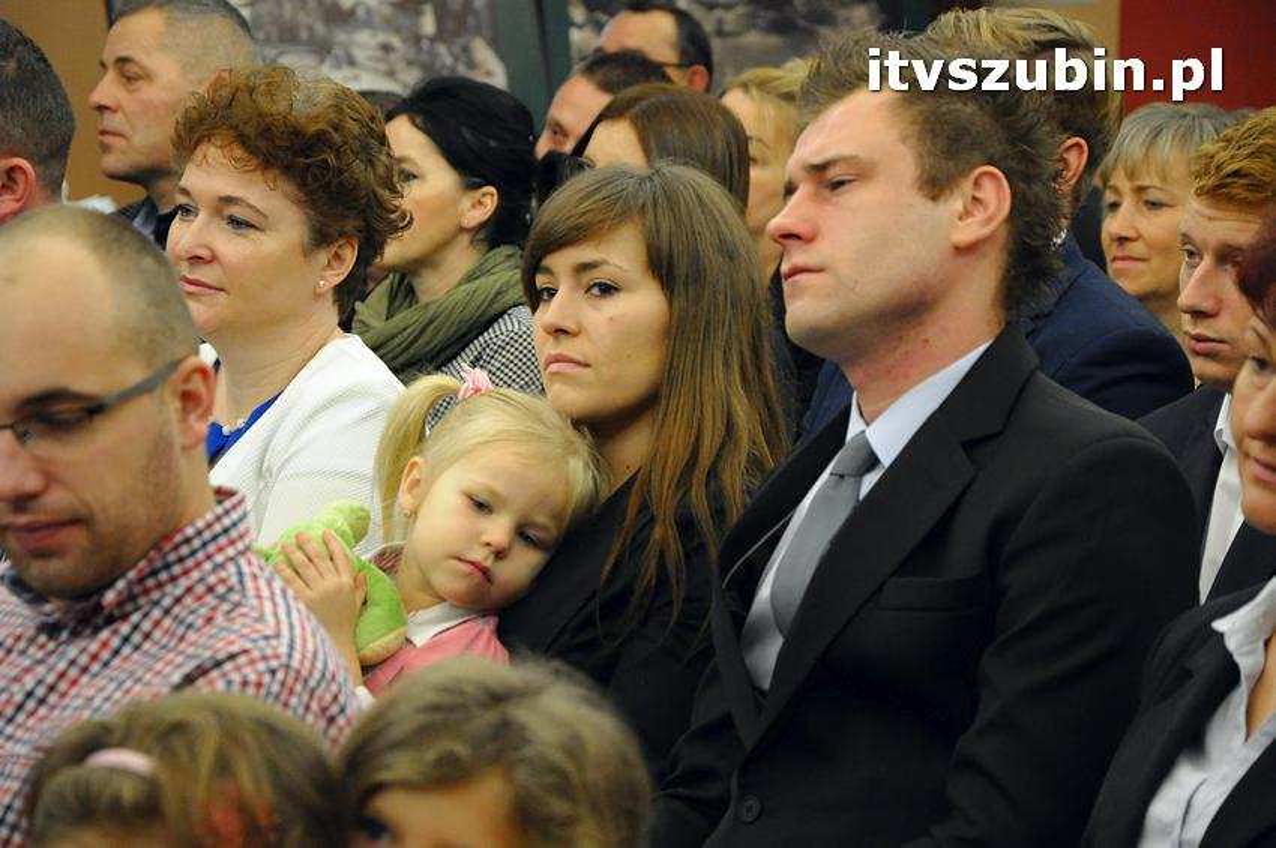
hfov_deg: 13.1
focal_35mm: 158
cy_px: 424
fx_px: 5577
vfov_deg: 8.7
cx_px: 638
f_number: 5.6
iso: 2500
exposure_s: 1/80
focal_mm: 105
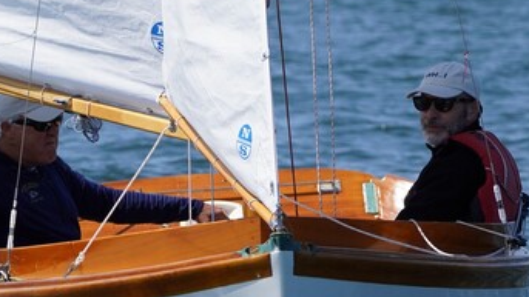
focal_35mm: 549
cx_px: 153
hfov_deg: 3.9
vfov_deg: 2.2
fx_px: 7701
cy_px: 165
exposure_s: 1/2000
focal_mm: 150
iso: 250
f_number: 5
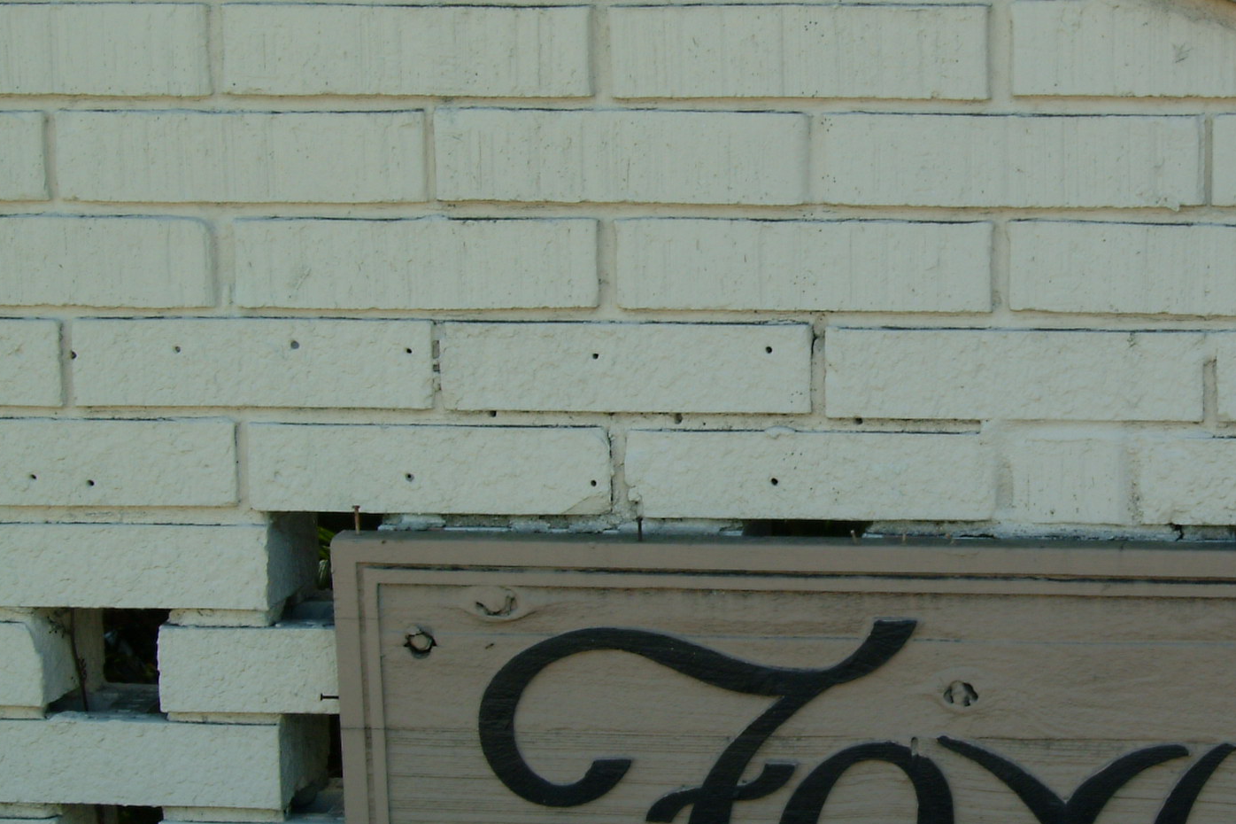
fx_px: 3123
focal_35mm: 91
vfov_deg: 15.0
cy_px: 567
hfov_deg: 21.9
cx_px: 1099
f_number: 8
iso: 400
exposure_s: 1/250
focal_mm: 28
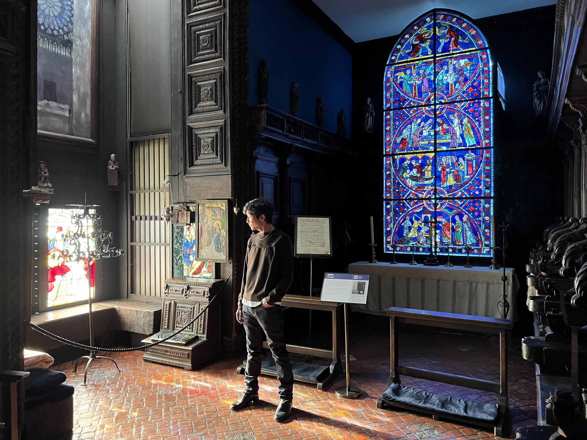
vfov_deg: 53.1
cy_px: 220
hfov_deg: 67.3
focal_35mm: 26
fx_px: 441
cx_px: 294
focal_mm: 5.7
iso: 640
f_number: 1.5
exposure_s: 1/32
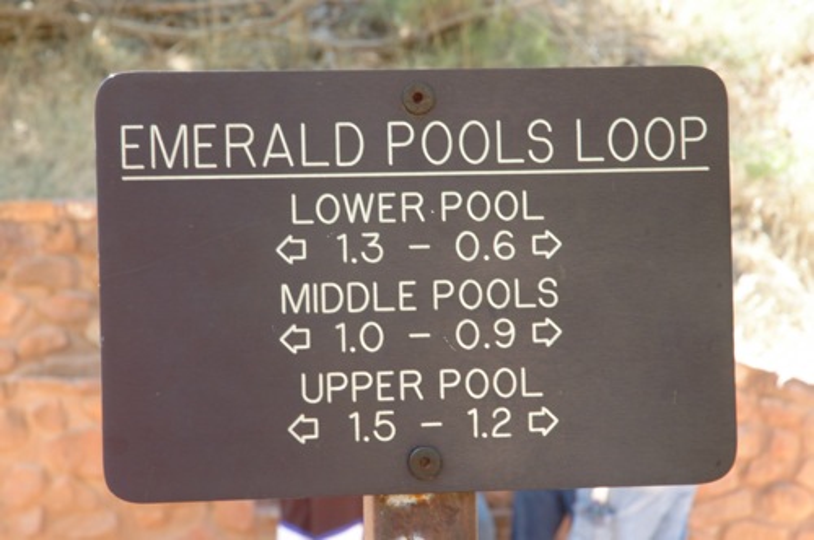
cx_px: 407
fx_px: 2371
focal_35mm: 105
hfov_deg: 19.5
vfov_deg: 13.0
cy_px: 270
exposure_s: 1/15
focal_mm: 70
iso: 200
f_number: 11
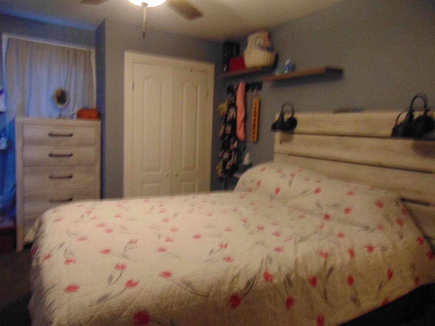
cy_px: 163
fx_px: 314
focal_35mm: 25
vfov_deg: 54.9
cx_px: 218
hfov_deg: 69.4
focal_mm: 4.5
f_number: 3
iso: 400
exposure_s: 1/13
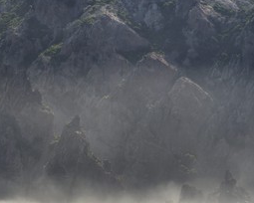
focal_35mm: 201
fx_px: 1511
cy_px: 103
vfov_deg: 7.7
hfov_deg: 9.6
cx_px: 72
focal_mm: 130
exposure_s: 1/640
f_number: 10
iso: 400
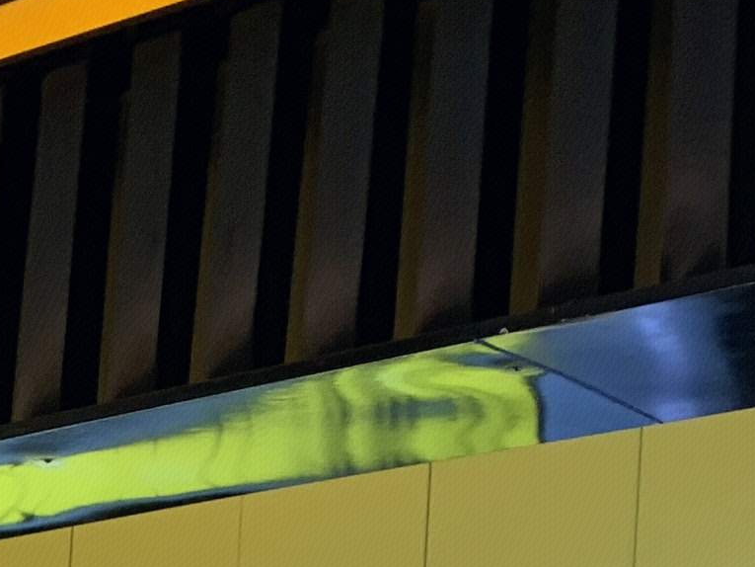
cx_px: -434
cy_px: 1227
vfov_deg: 9.9
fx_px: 2989
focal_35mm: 137
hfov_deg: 13.4
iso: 64
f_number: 1.8
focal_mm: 4.25
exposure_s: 1/100
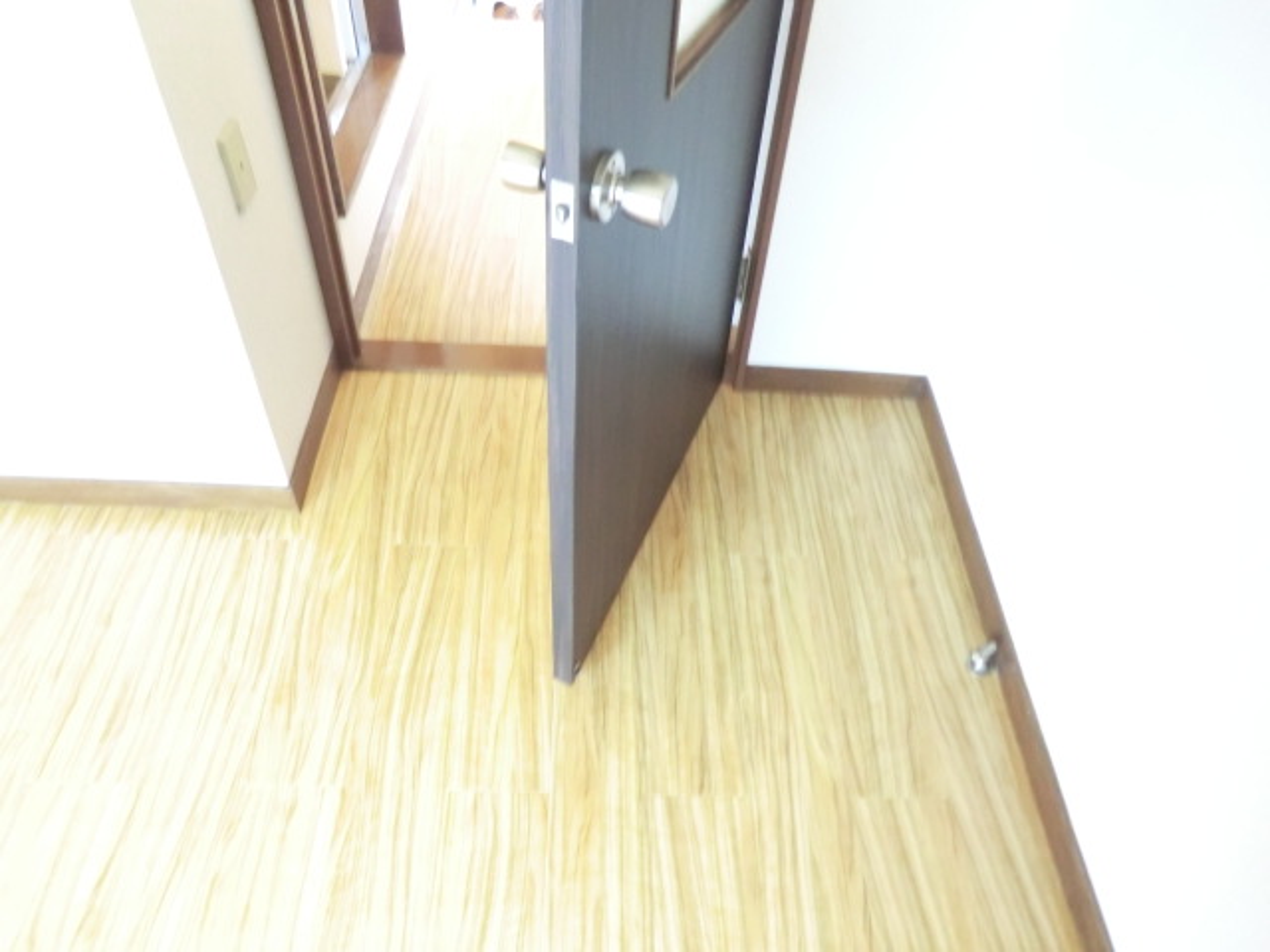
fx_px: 881
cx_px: 635
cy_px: 476
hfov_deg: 71.6
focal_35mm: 24
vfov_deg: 56.8
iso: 800
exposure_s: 1/10
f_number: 3.2
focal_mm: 4.3
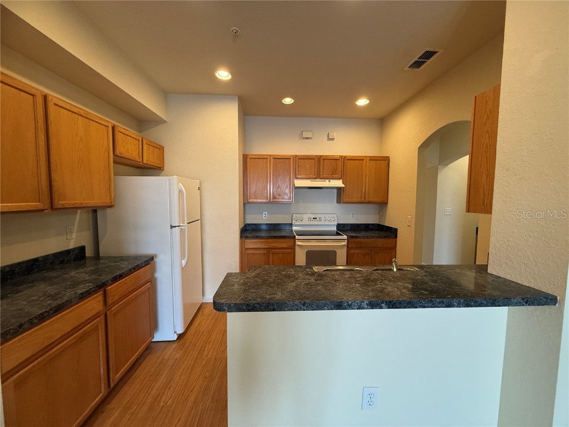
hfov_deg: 102.1
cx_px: 284
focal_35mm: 14
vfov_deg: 85.7
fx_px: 230
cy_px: 214
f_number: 2.2
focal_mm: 2.22
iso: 320
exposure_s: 1/120
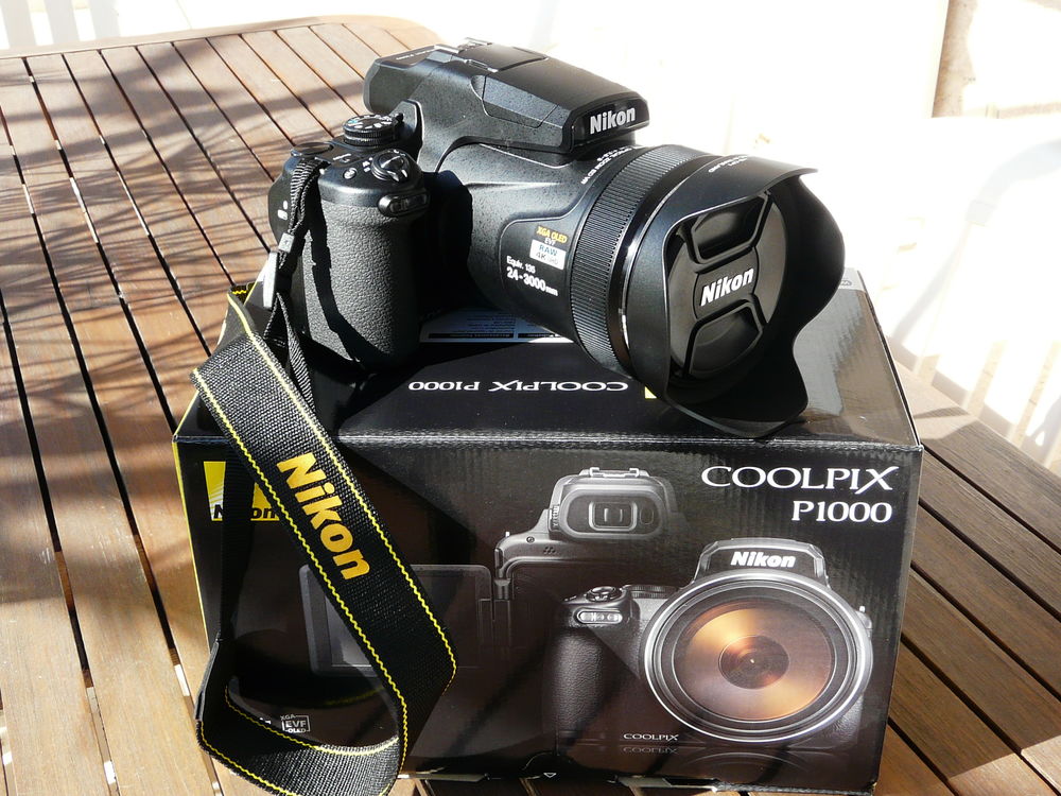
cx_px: 530
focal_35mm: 46
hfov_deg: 41.2
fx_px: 1410
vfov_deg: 31.5
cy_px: 398
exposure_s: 1/200
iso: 100
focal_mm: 5.9
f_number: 4
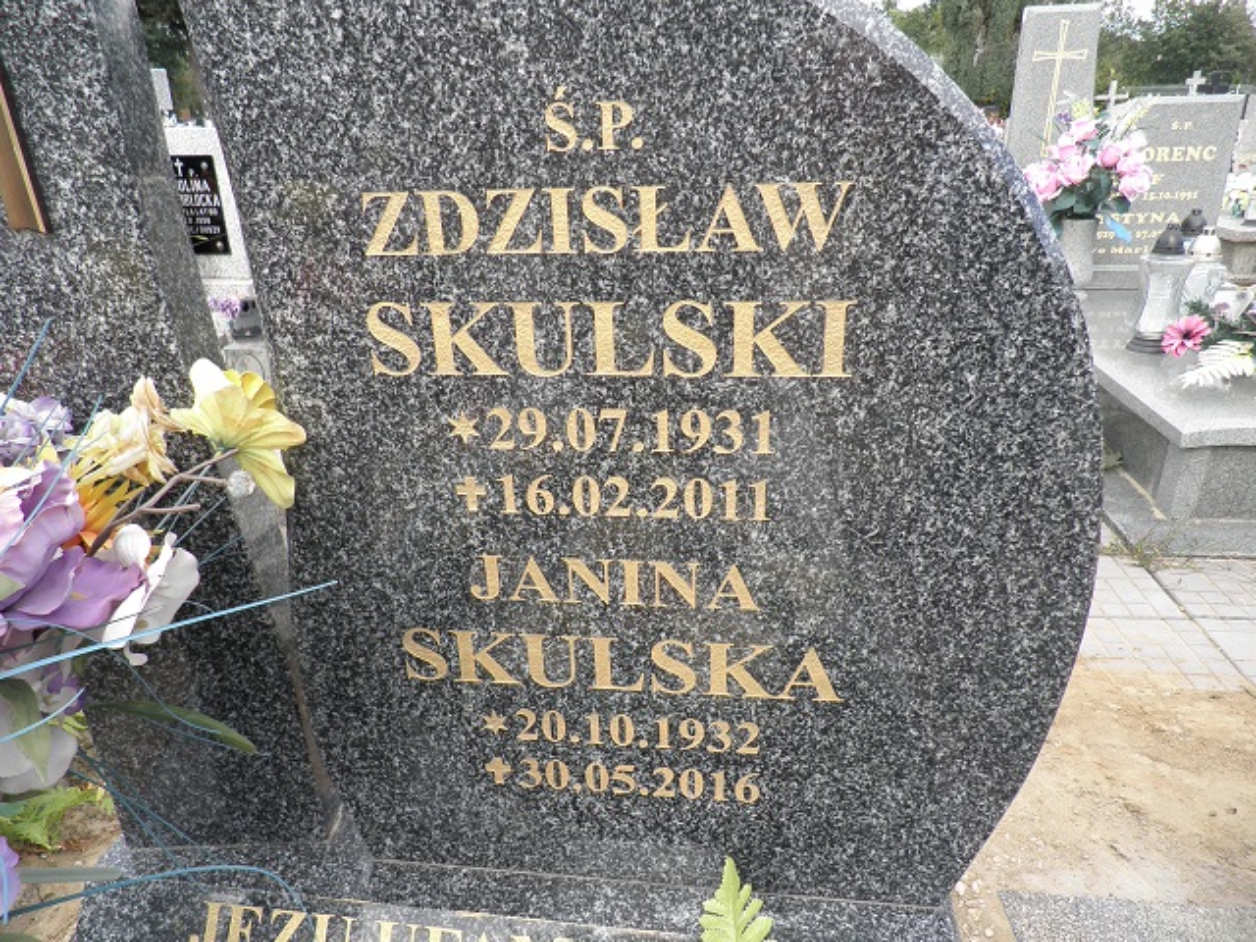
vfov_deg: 56.8
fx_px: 871
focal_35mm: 24
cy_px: 471
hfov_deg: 71.6
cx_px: 628
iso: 64
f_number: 3.3
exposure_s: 1/200
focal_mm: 4.3
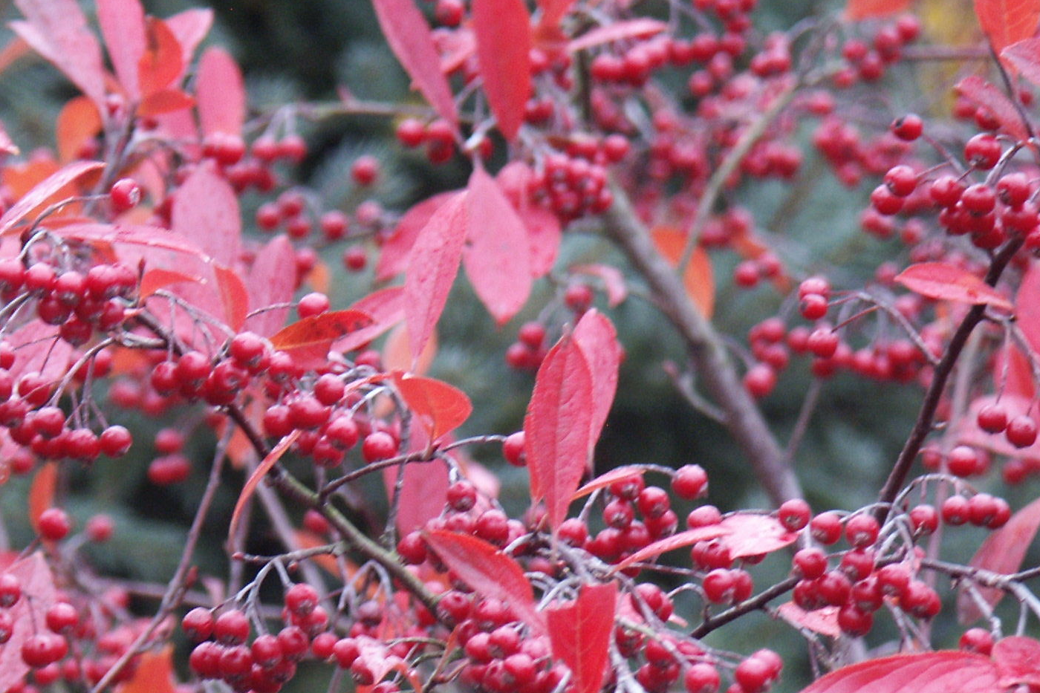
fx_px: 10658
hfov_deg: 5.6
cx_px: 178
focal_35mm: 369
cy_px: 585
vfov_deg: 3.7
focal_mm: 49.17
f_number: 3.5
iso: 200
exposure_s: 1/45
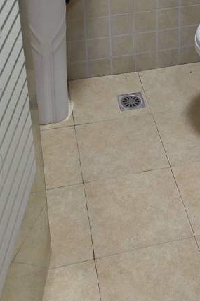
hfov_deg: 19.0
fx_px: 584
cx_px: 195
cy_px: -30
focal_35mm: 70
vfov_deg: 26.6
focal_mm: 5.52
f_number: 1.9
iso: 250
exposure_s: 1/100
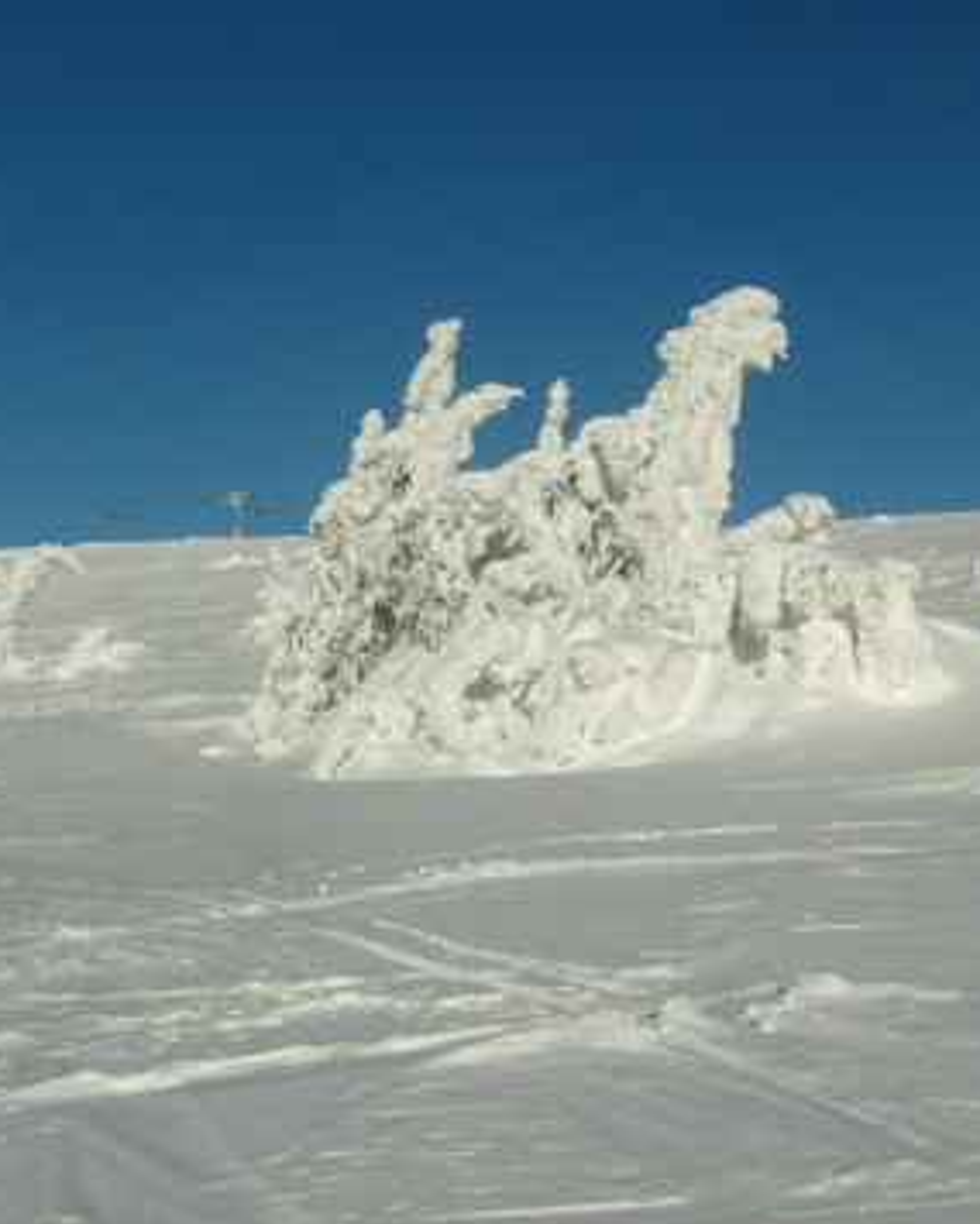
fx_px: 1667
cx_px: 530
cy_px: 615
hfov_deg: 32.7
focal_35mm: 46
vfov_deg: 40.3
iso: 80
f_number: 7.1
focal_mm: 5.8
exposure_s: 1/1000
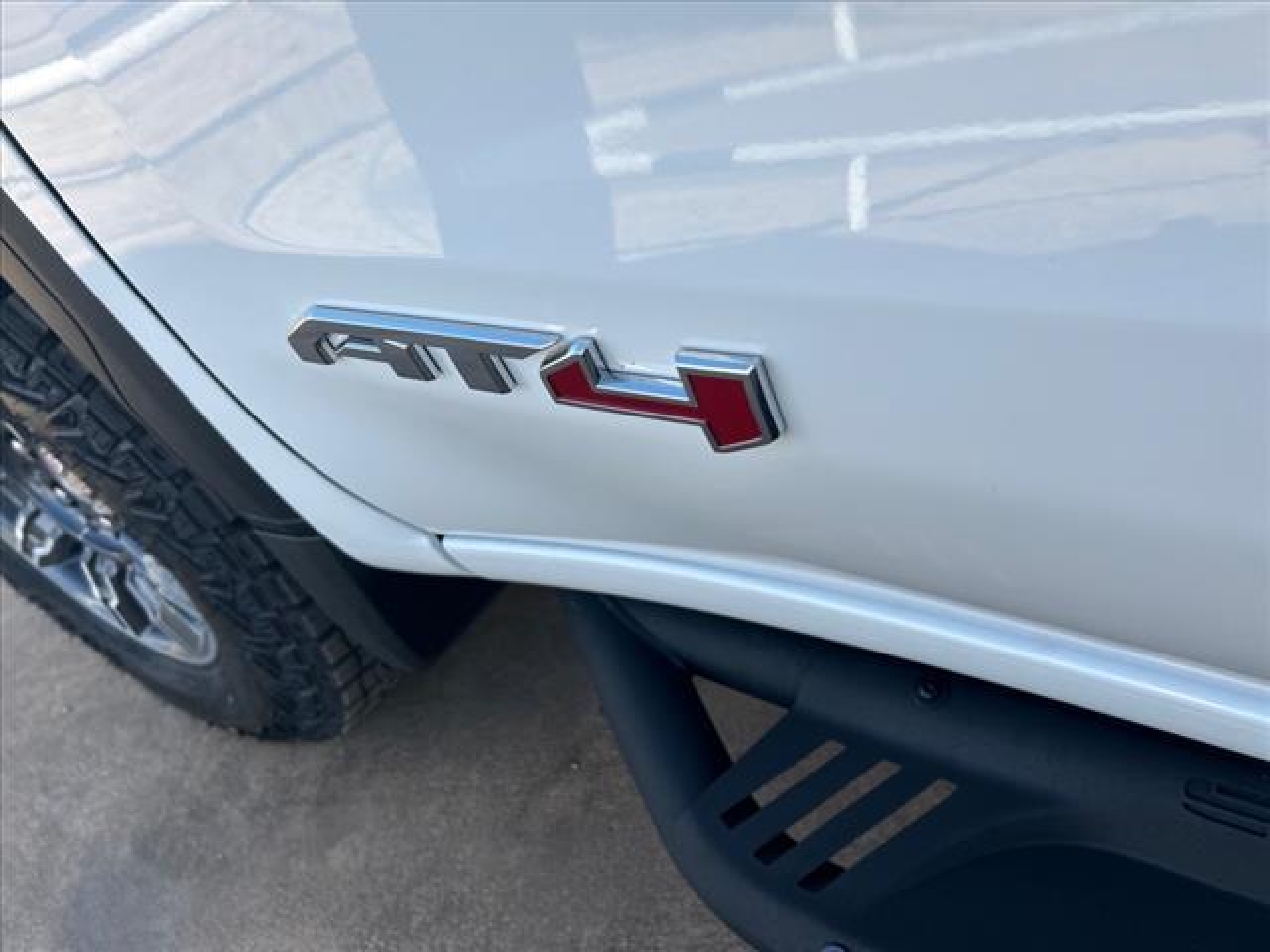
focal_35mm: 26
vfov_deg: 53.1
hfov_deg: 67.3
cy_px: 476
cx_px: 635
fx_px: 954
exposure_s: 1/1038
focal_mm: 5.7
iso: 50
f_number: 1.5
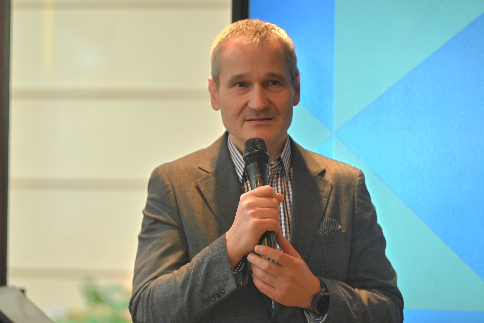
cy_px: 162
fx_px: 1748
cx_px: 242
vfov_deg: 10.5
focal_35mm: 130
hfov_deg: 15.8
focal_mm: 130
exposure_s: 1/200
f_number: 2.8
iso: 180
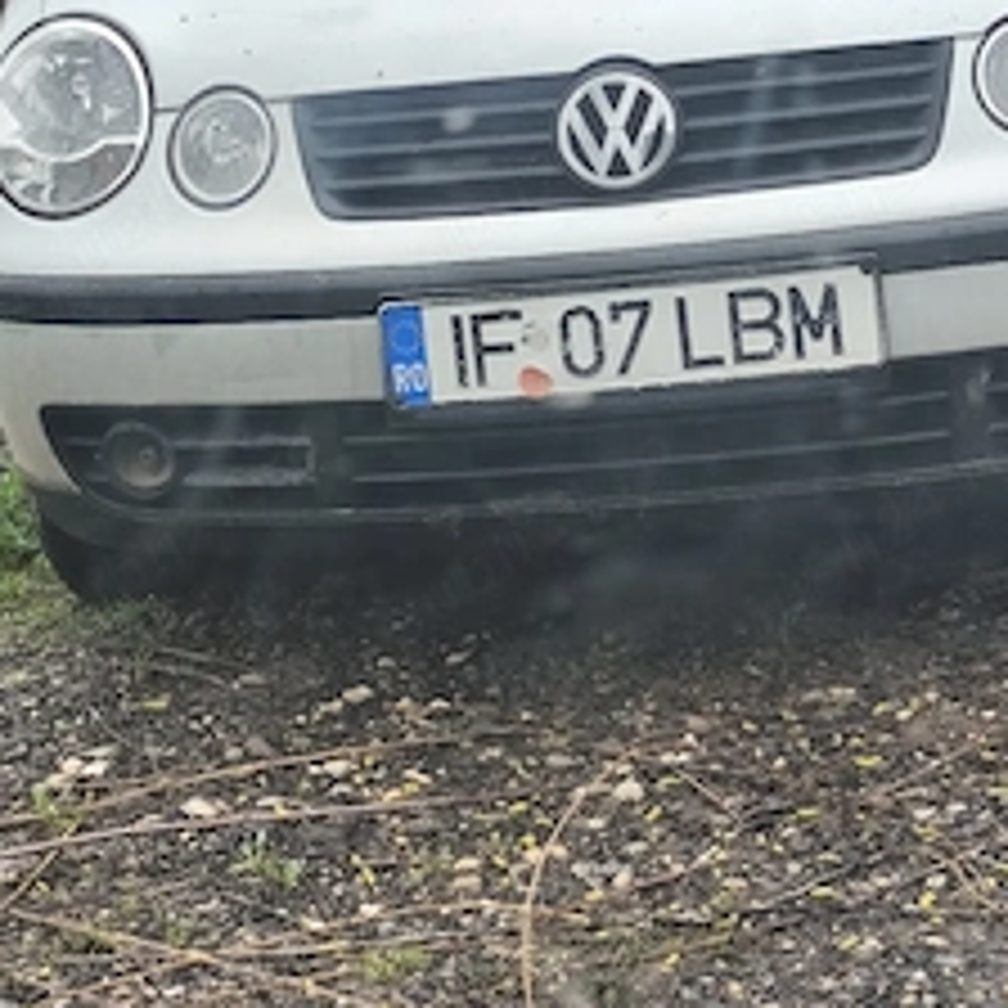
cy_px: 243
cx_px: 616
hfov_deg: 16.0
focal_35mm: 109
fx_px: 3591
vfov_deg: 15.9
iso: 50
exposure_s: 1/217
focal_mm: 6.18
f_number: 1.65
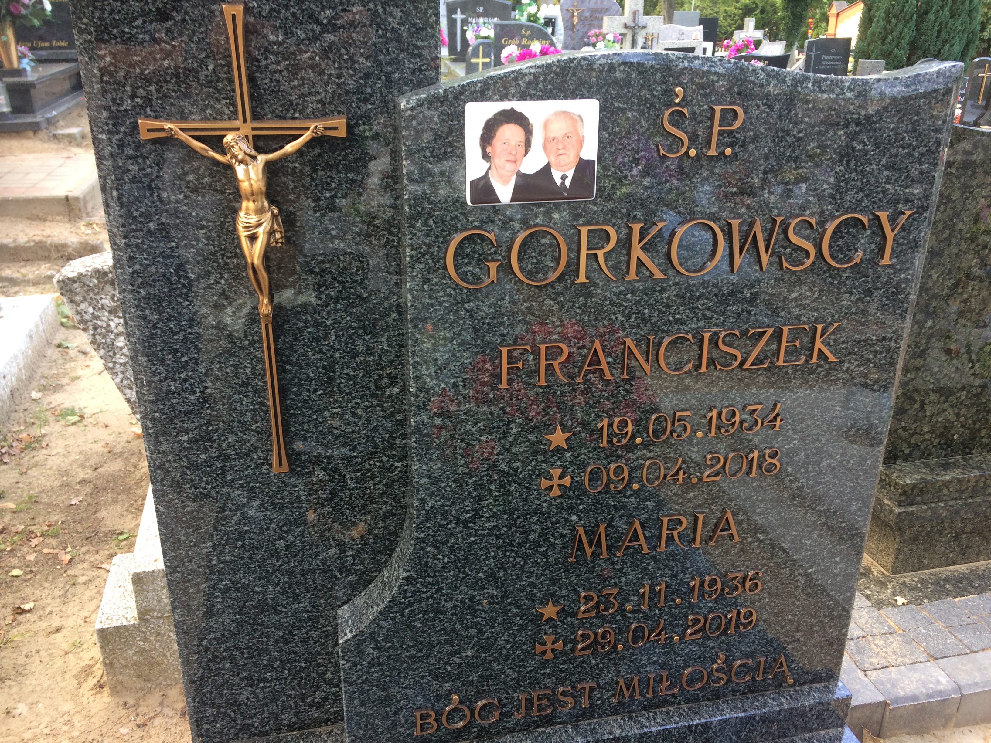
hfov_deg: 61.7
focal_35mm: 29
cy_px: 372
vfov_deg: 48.2
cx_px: 496
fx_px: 830
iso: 50
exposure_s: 1/50
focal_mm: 4.15
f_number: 2.2
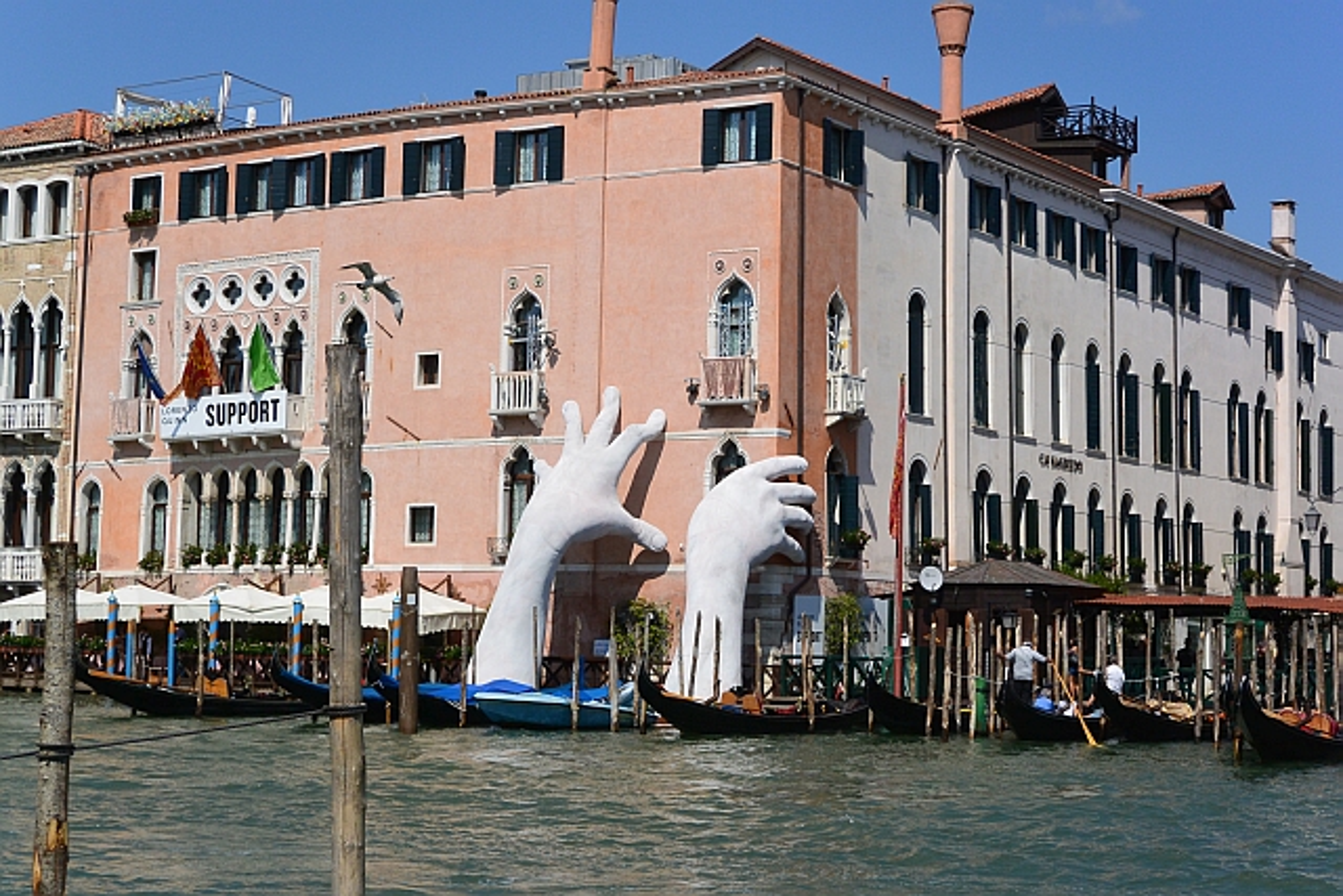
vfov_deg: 20.9
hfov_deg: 31.0
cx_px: 672
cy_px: 448
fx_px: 2425
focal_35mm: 65
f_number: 5.3
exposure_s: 1/1600
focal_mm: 24.4
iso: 160
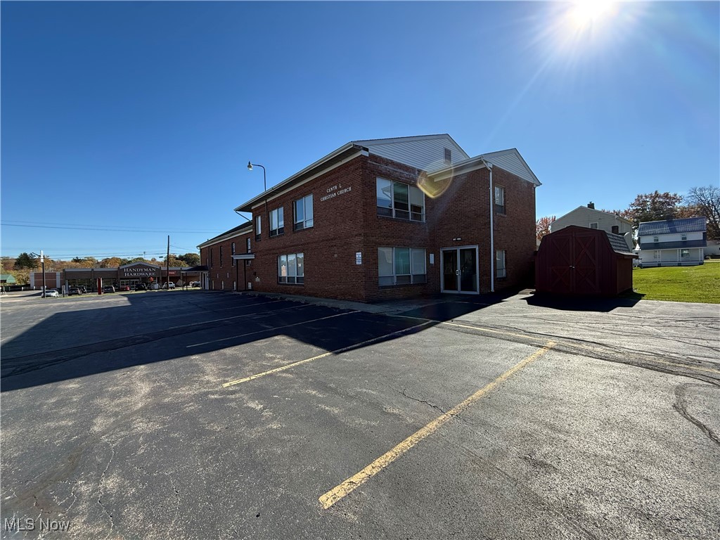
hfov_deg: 102.1
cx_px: 360
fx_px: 291
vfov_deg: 85.7
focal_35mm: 14
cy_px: 270
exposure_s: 1/1105
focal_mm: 2.22
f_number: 2.2
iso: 64
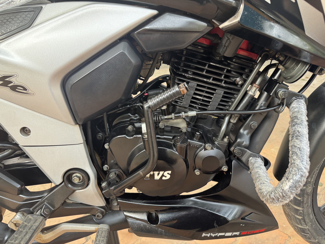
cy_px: 122
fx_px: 225
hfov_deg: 71.6
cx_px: 162
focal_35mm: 24
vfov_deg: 56.8
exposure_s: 1/60
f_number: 1.78
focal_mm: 6.76
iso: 250
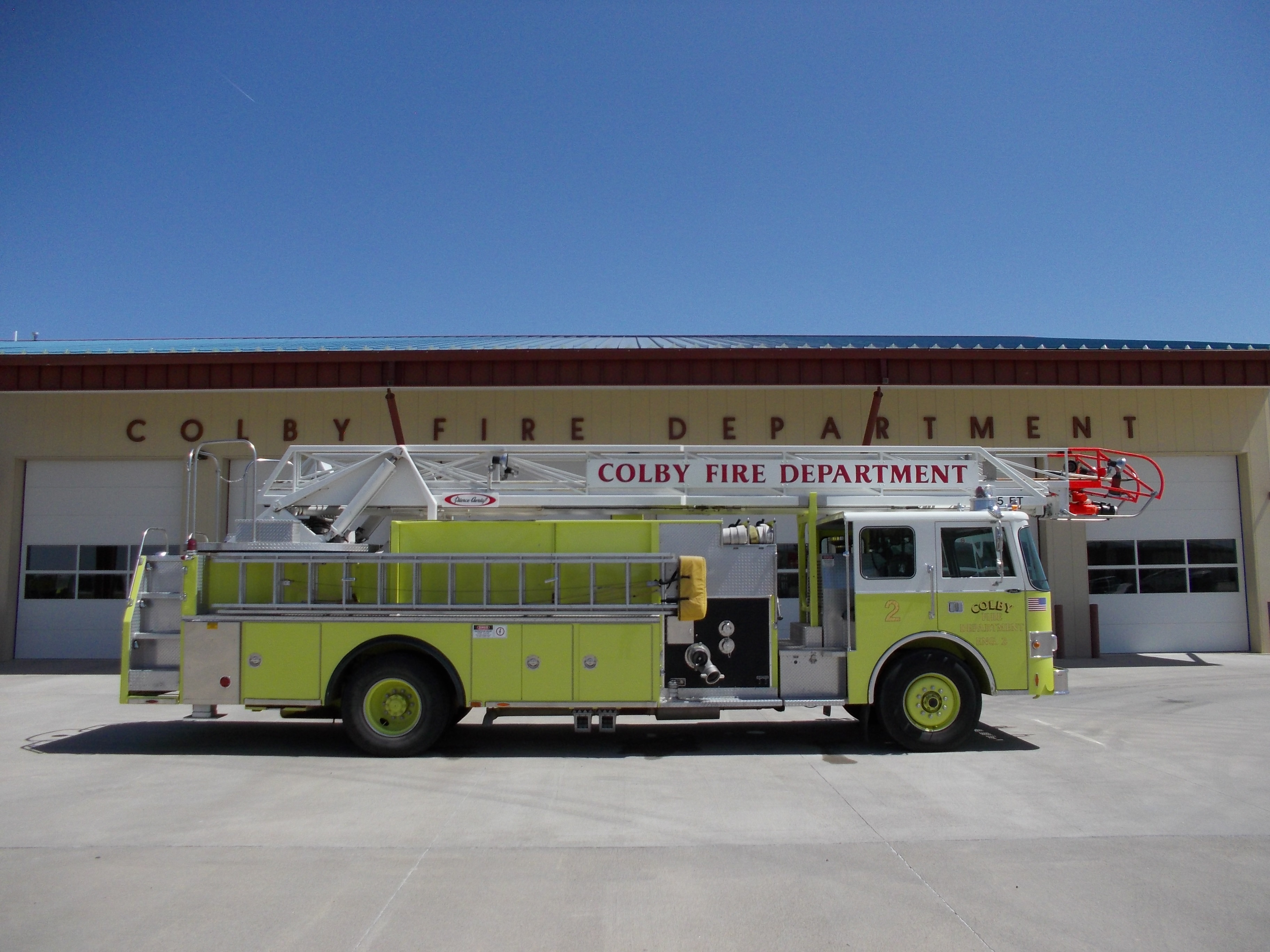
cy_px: 476
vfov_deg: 48.2
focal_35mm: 29
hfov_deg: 61.7
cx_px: 635
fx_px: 1064
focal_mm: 4.1
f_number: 3.3
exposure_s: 1/1250
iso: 80
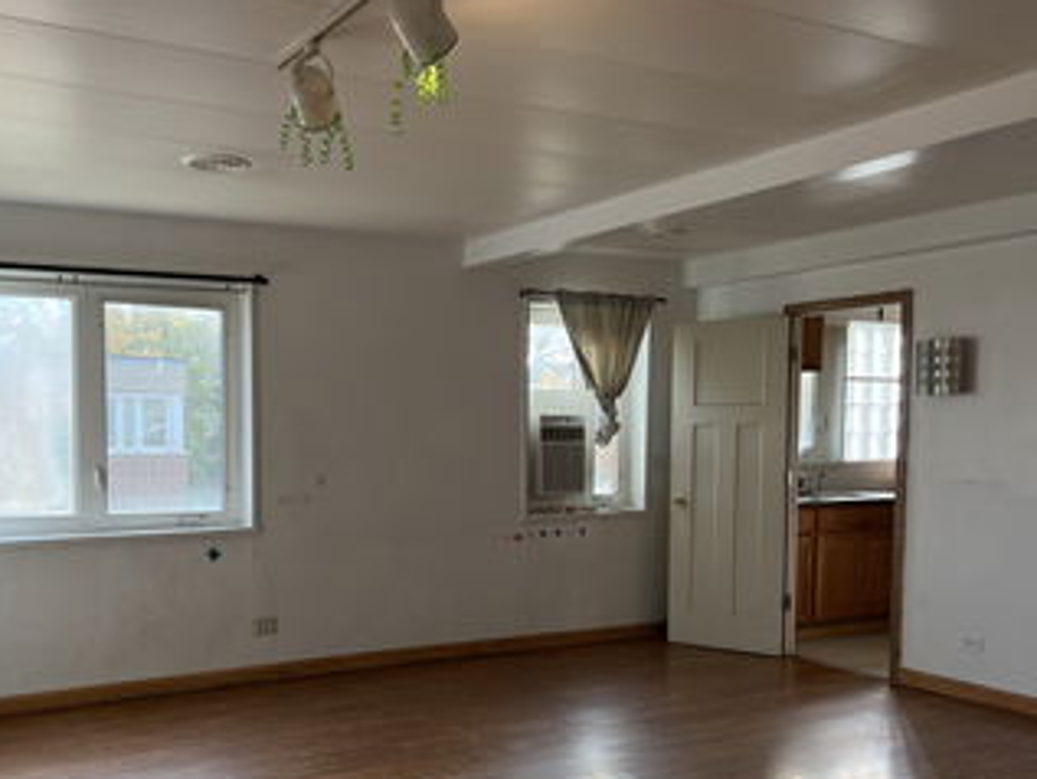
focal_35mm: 35
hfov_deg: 52.2
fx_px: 1049
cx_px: 401
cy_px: 511
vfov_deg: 40.3
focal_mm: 5.7
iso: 64
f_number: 1.5
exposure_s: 1/157
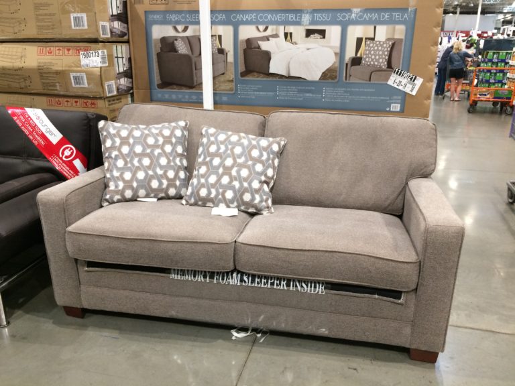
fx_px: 431
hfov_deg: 61.7
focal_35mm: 29
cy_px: 193
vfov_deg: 48.2
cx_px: 258
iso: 100
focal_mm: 4.15
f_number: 2.2
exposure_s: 1/30
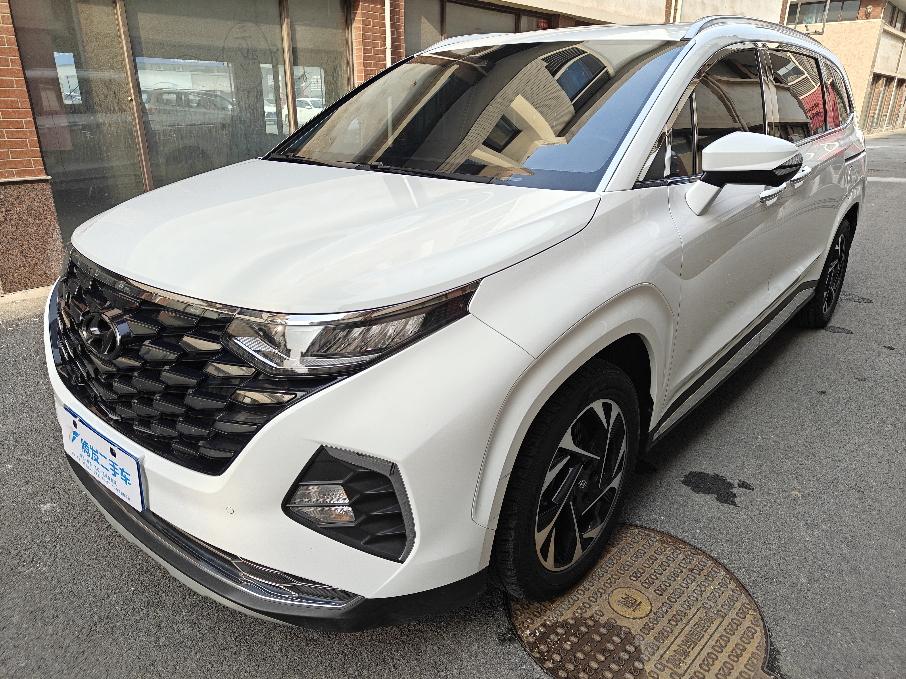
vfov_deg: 56.8
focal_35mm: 24
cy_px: 340
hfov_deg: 71.6
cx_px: 453
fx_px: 628
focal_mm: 5.59
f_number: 1.8
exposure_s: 1/885
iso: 50
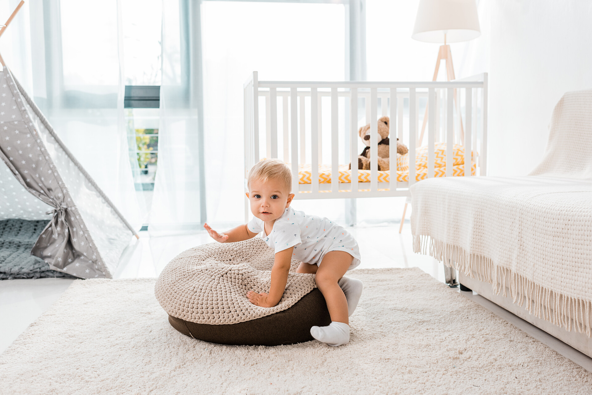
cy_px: 198
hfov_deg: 54.4
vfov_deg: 37.9
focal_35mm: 35
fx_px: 576
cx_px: 296
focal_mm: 35
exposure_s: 1/160
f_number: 4
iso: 250
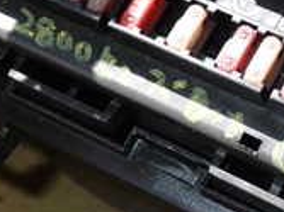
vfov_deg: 13.5
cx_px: 294
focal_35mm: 108
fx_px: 885
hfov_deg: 17.7
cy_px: -8
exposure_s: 1/50
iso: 100
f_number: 6.3
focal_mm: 5.4
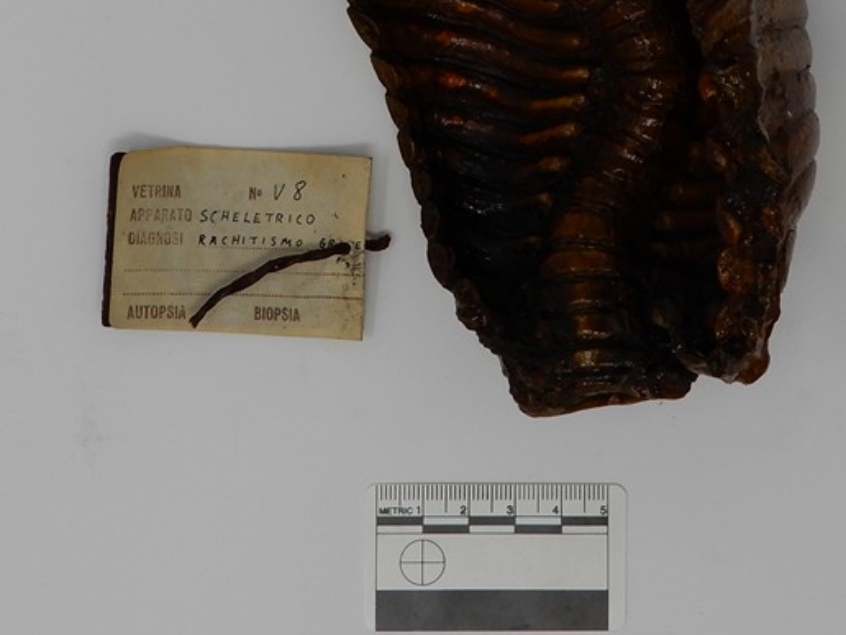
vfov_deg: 12.9
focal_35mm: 113
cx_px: 520
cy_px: -71
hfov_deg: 17.4
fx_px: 2762
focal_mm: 8
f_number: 5
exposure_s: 1/80
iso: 80
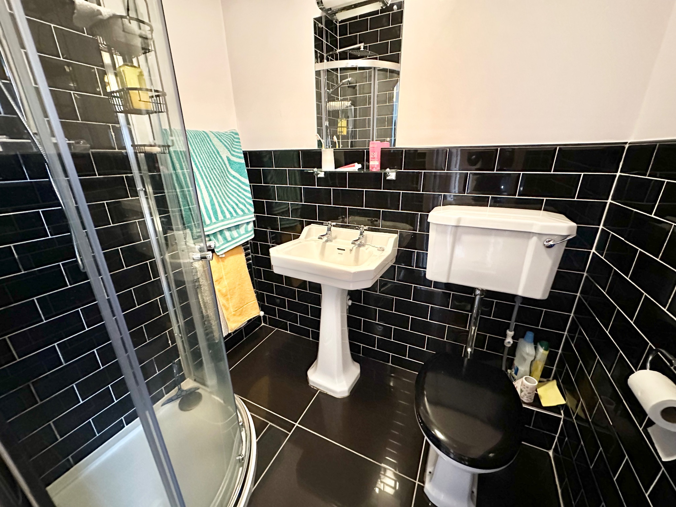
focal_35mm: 14
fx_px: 273
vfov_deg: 85.7
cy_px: 254
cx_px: 338
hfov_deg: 102.1
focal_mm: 2.22
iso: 1250
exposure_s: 1/41
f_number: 2.2
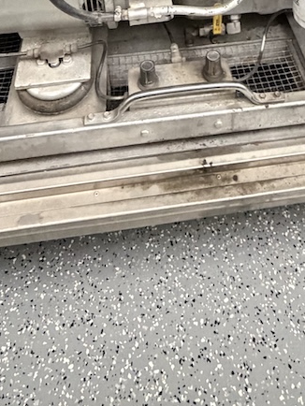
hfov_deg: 33.6
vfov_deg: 29.8
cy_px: -177
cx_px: 177
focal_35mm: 43
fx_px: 505
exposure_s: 1/40
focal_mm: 2.22
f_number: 2.2
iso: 1000
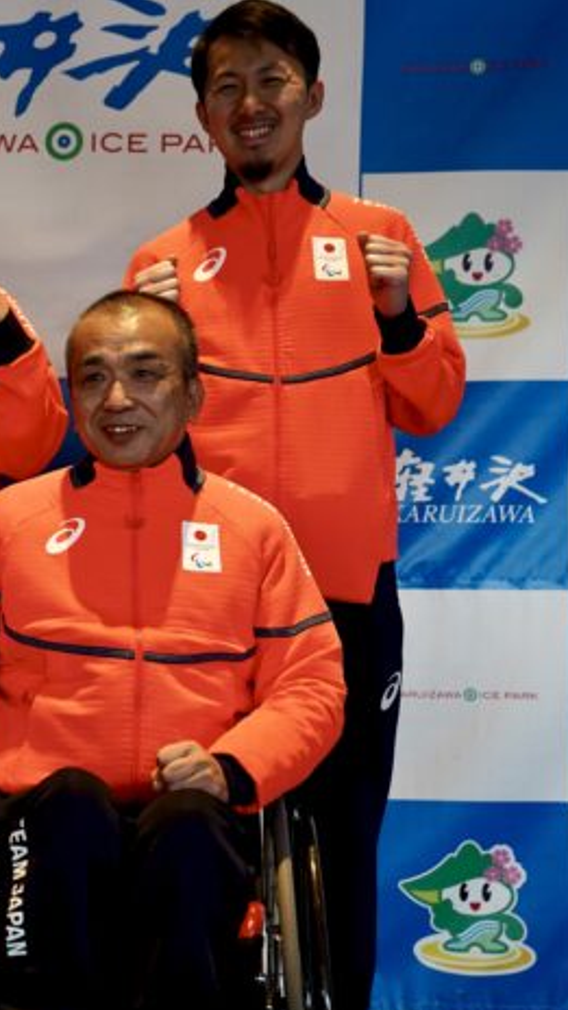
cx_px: -91
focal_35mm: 90
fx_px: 2410
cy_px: 506
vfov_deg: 23.7
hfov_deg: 13.1
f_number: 4
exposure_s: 1/125
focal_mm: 57
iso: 1000
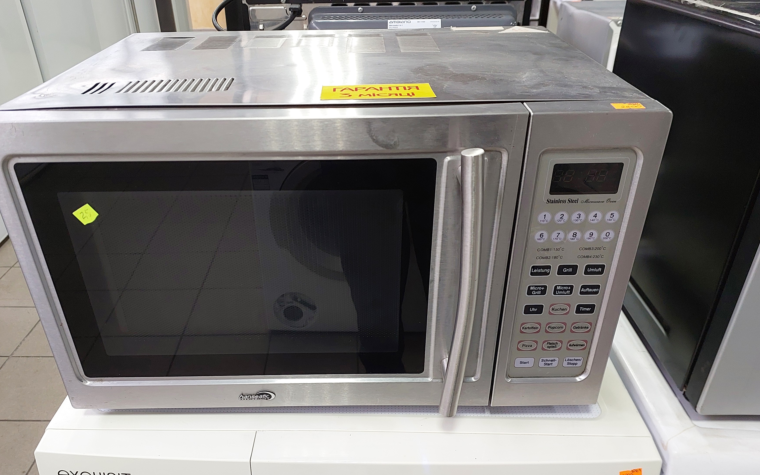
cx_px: 350
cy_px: 309
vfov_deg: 44.0
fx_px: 580
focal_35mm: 28
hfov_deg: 66.4
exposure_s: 1/50
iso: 250
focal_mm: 5.06
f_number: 1.8
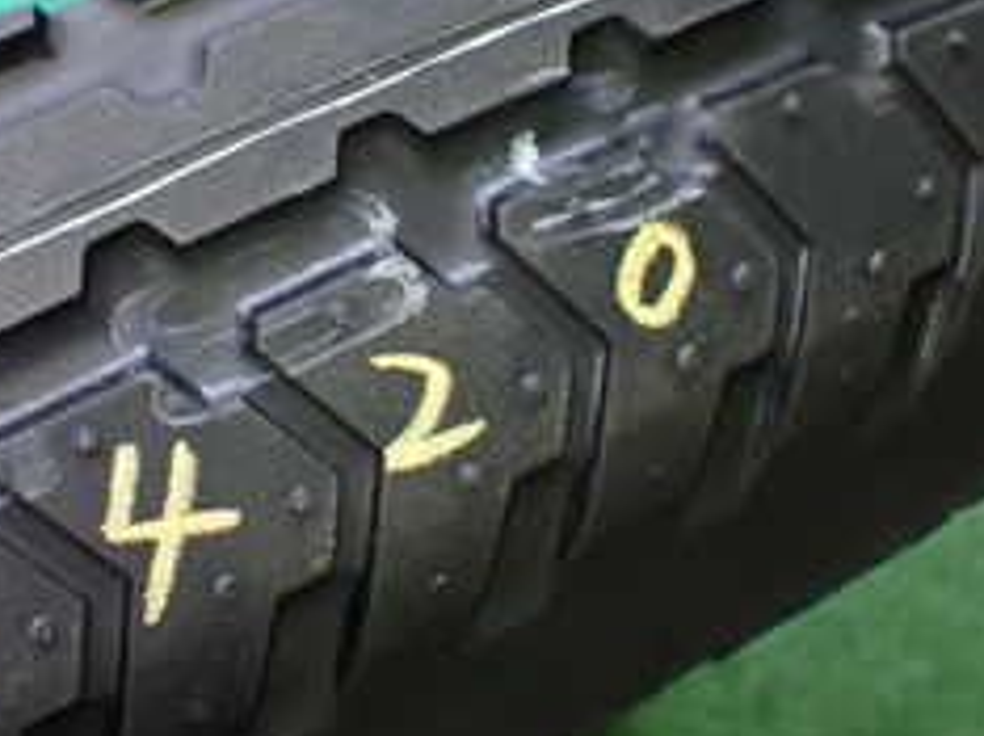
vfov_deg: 19.0
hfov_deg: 25.2
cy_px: 227
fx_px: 2187
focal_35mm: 77
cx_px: 320
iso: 800
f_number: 2.3
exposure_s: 1/100
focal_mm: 5.4
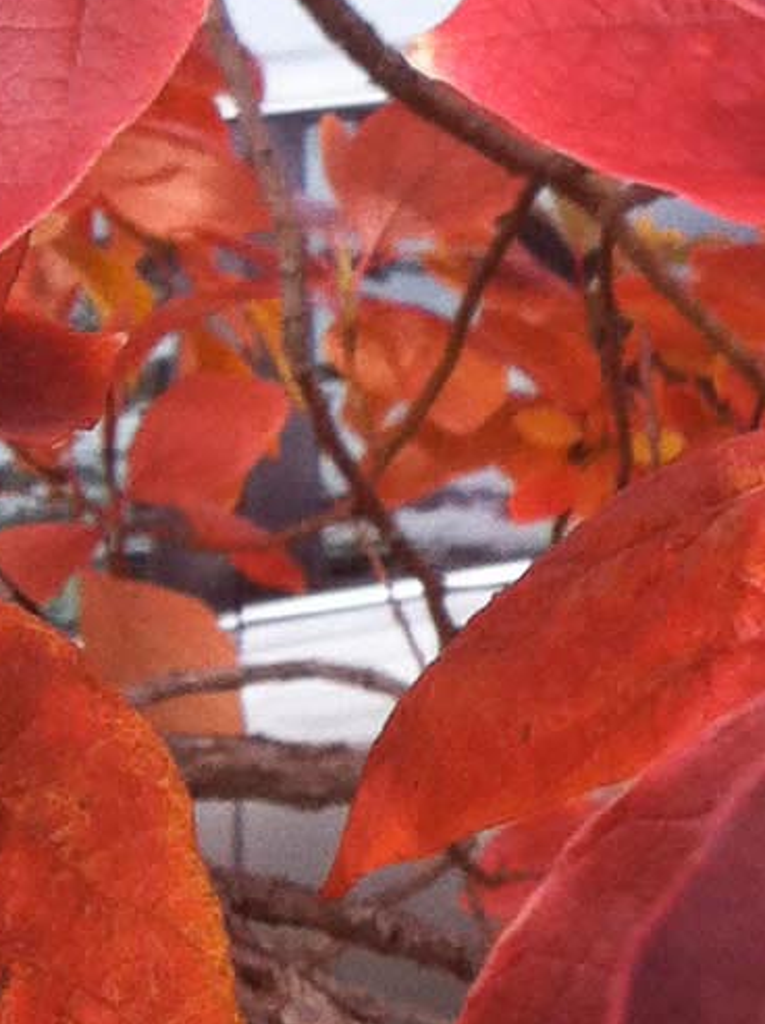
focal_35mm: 184
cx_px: 1881
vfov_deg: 10.8
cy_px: 366
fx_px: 5438
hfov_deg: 7.5
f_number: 2.8
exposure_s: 1/210
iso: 80
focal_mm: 3.85
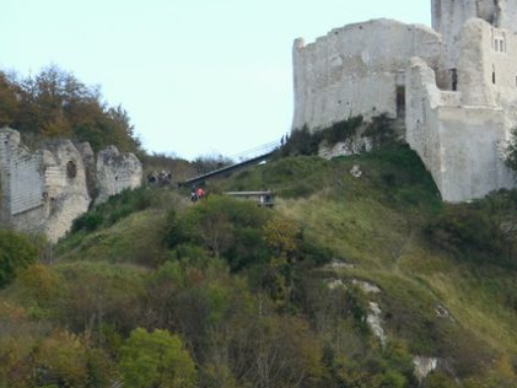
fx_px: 5259
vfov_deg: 4.2
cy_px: 190
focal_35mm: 352
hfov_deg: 5.6
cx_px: 431
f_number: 5.5
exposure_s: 1/125
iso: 125
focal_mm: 34.4
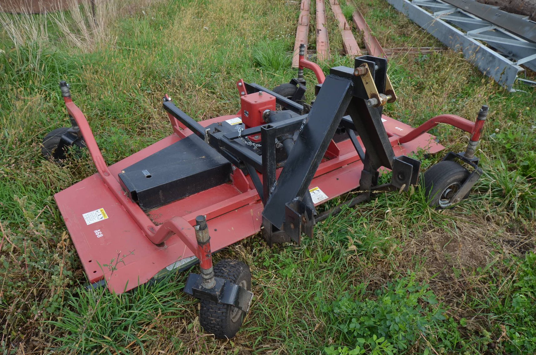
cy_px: 178
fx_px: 379
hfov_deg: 70.6
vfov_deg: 50.2
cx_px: 268
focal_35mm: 26
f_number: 8
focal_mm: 17
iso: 200
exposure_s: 1/250
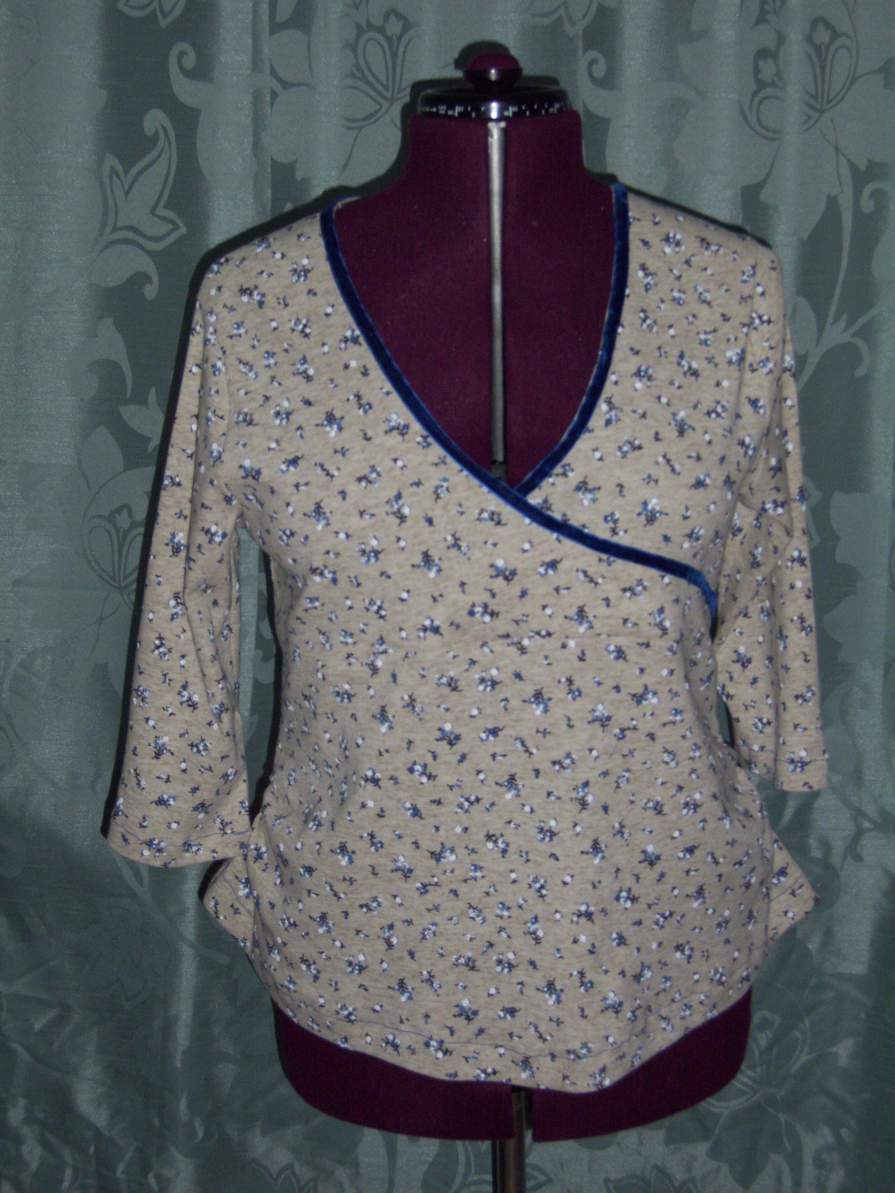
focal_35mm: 66
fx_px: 2275
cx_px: 448
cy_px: 596
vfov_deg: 29.4
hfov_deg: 22.3
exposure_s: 1/50
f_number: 4.1
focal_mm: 11
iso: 160
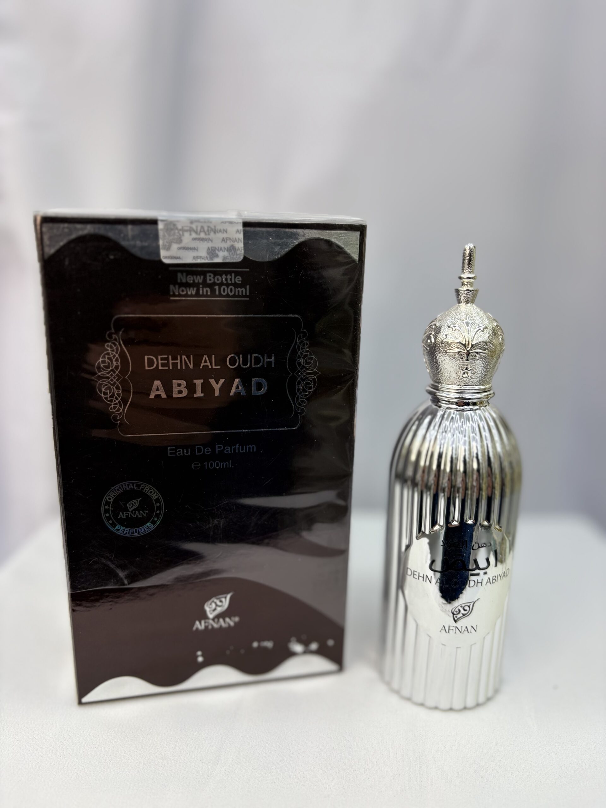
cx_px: 303
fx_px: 607
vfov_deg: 67.3
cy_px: 404
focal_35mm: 26
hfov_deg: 53.1
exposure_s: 1/130
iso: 32
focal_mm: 5.96
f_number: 1.6
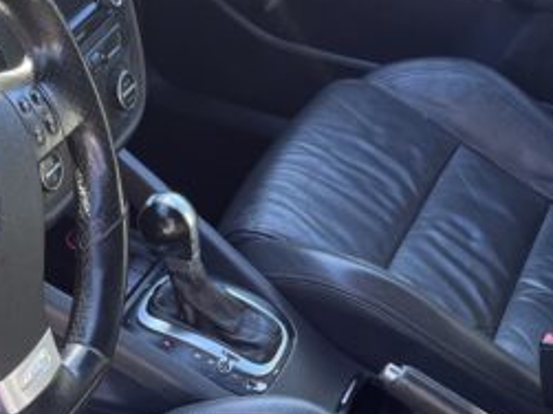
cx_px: 357
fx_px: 1325
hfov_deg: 23.5
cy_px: 416
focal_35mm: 83
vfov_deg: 17.3
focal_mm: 5.1
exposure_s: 1/121
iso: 80
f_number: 1.6
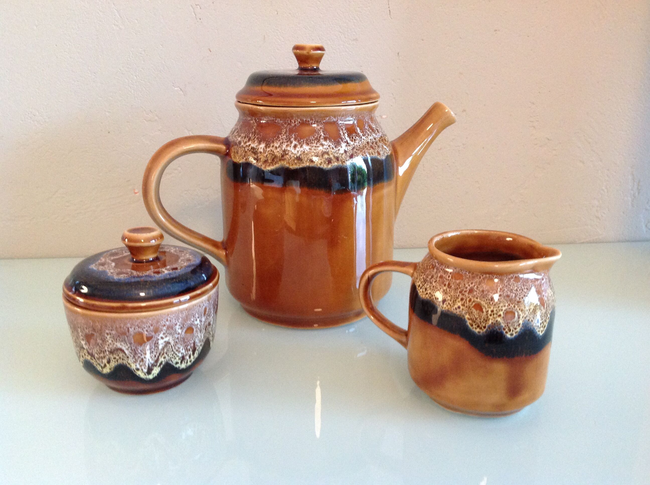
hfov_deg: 52.7
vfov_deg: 40.6
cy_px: 242
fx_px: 656
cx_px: 325
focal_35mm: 35
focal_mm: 4.28
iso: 320
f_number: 2.4
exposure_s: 1/17
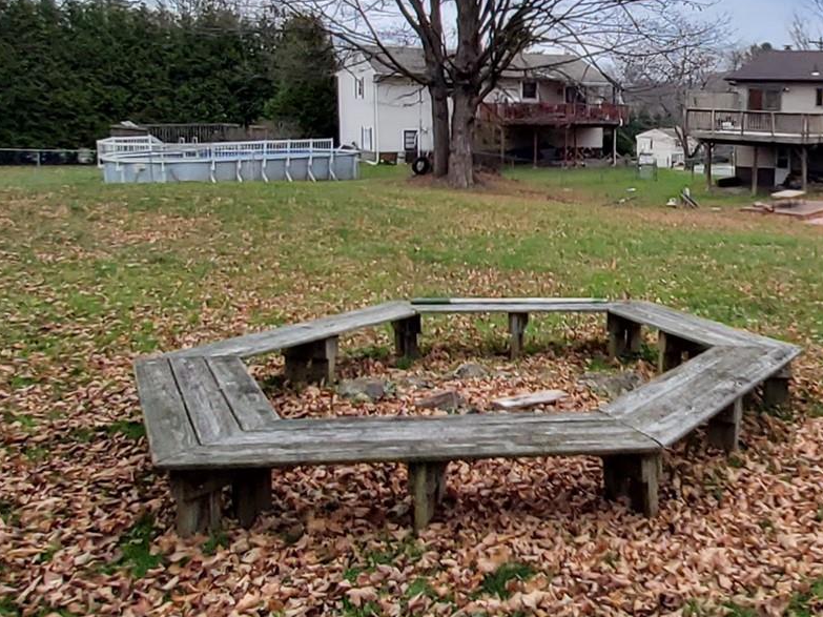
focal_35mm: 34
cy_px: 180
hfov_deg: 48.0
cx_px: 750
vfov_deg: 41.0
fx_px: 808
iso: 50
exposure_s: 1/147
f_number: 2.2
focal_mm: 1.13
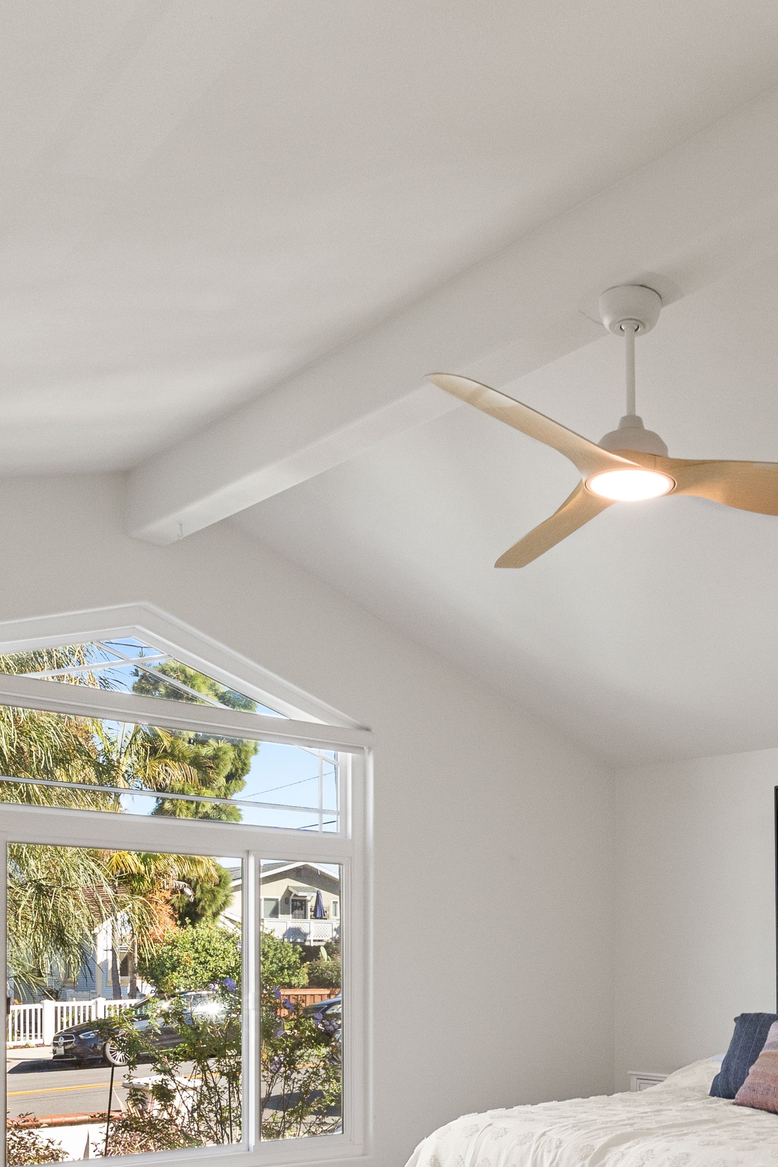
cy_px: 928
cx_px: 555
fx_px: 1264
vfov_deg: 47.0
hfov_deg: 33.7
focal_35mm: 39
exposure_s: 1/8
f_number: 9
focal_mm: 16
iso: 800
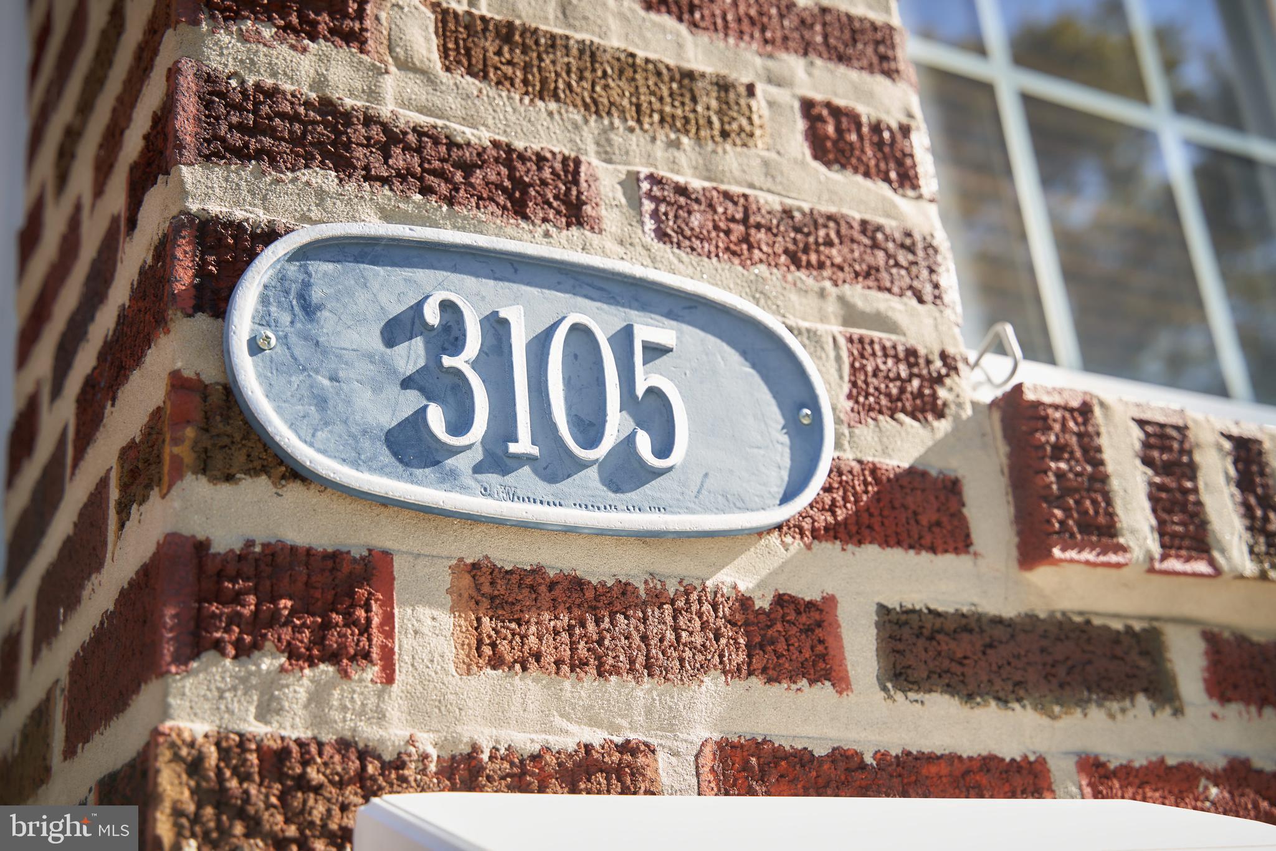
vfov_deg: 30.5
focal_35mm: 44
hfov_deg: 44.5
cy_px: 426
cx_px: 638
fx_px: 1559
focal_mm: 44
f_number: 4
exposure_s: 1/125
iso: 64
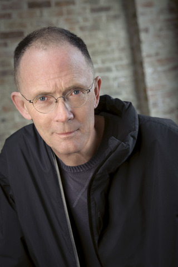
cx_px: 89
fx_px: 519
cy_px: 134
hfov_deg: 19.5
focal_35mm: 70
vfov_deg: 28.8
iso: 200
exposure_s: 1/20
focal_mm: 70
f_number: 6.3
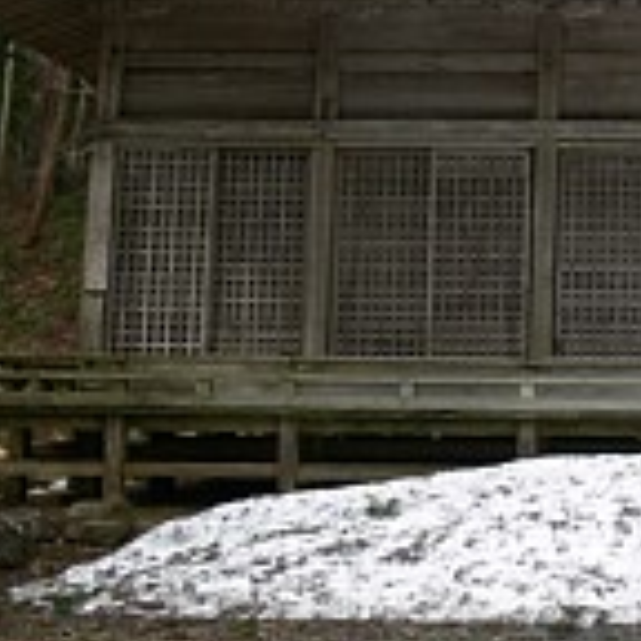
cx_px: 801
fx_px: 1802
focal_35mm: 86
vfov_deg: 19.8
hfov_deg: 18.9
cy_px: 76
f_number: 4
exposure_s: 1/60
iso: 80
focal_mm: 7.4
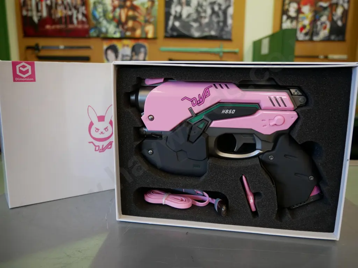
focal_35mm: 30
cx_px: 179
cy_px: 134
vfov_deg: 46.8
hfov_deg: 60.0
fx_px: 310
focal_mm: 15
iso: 400
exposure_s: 1/60
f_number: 3.7
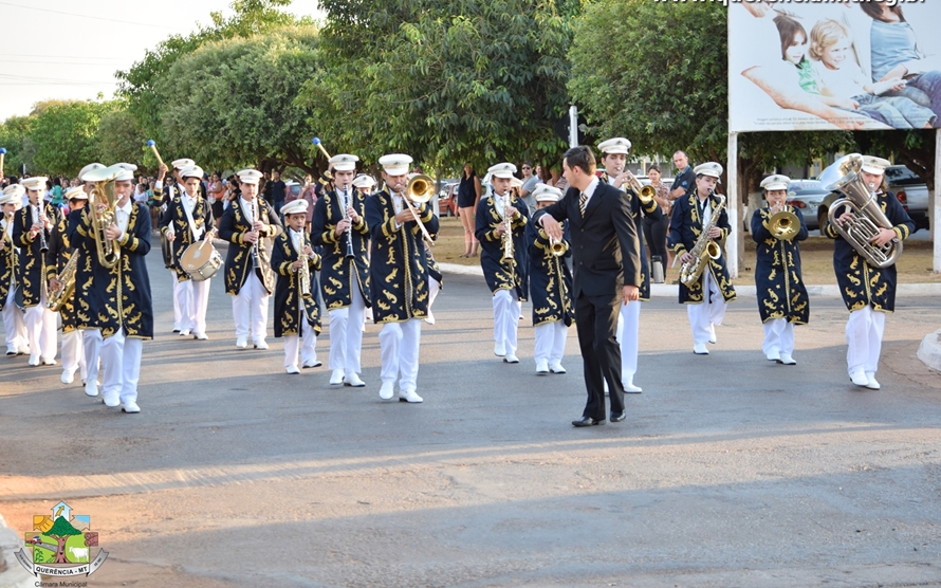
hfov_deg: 20.7
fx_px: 2577
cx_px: 475
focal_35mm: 101
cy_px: 293
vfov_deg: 13.0
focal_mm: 65
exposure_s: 1/200
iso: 200
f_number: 4.5
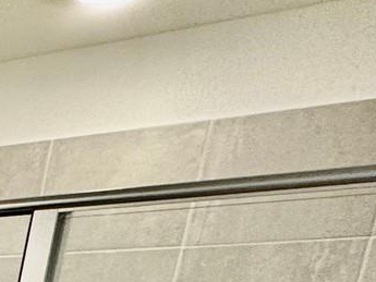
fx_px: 902
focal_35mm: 83
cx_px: -729
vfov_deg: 14.9
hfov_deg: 11.8
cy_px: 545
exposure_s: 1/120
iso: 125
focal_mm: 2.22
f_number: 2.2
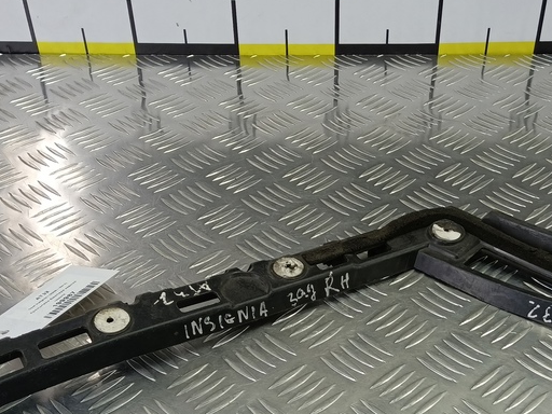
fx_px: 734
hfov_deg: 41.1
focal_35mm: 46
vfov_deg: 31.1
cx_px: 327
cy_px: 296
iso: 96
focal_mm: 4.11
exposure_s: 1/50
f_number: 1.6
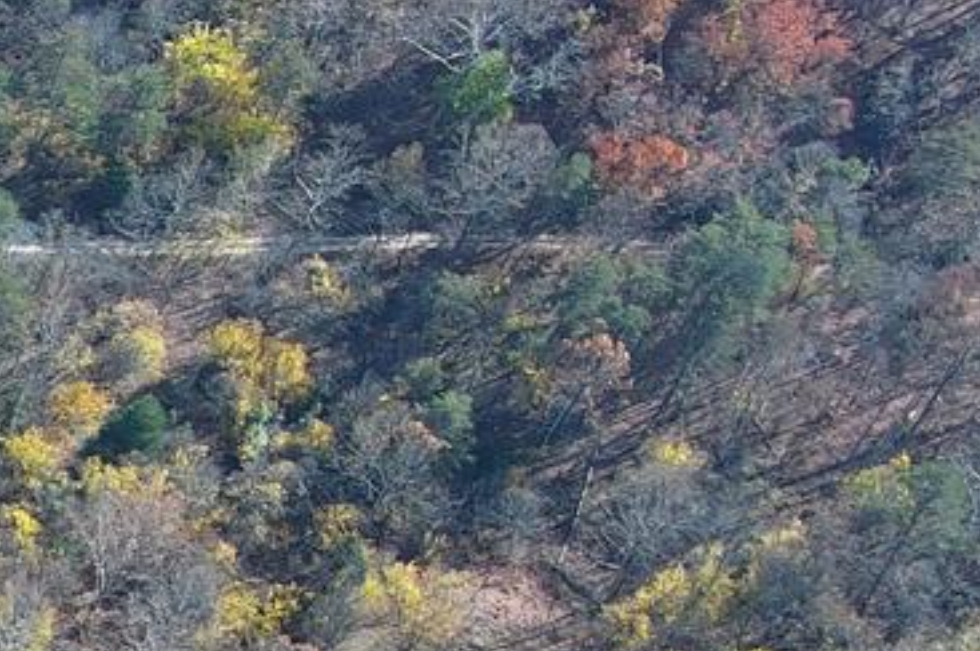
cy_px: 1007
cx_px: -1728
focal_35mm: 162
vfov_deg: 8.3
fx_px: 4406
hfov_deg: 10.2
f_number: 2.8
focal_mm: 10.57
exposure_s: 1/295
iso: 100
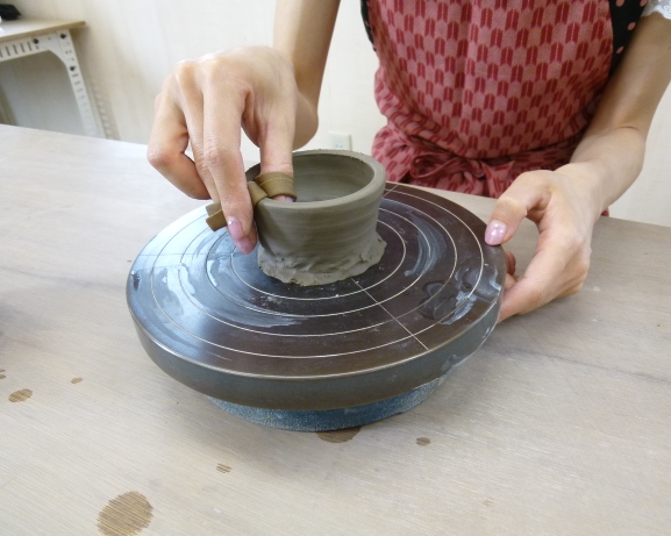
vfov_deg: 54.9
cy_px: 269
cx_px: 371
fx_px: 516
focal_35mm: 26
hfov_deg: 65.9
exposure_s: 1/60
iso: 160
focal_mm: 4.3
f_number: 2.2
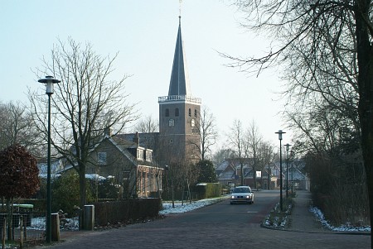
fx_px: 716
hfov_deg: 29.2
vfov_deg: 19.8
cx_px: 186
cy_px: 124
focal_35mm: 69
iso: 400
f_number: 11
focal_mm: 46
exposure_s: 1/180
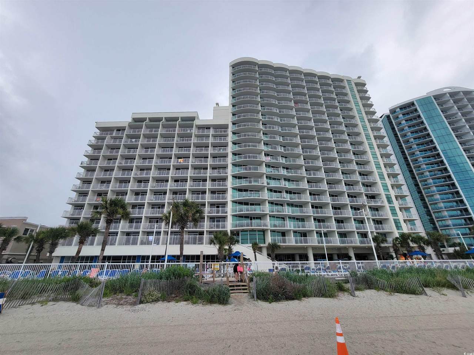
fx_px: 178
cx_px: 237
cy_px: 178
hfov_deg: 106.2
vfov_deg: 89.9
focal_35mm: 13
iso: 50
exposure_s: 1/1770
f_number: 2.2
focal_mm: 2.2
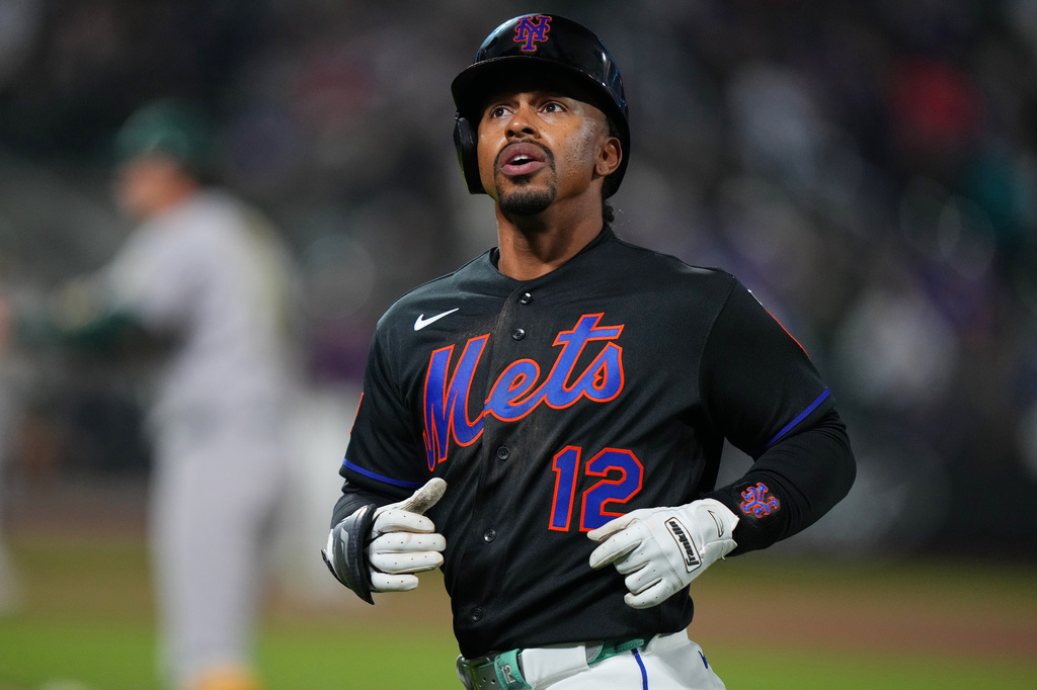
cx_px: 518
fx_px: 11518
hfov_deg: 5.2
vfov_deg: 3.4
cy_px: 345
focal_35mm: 400
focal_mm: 400
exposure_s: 1/3200
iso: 4000
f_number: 2.8
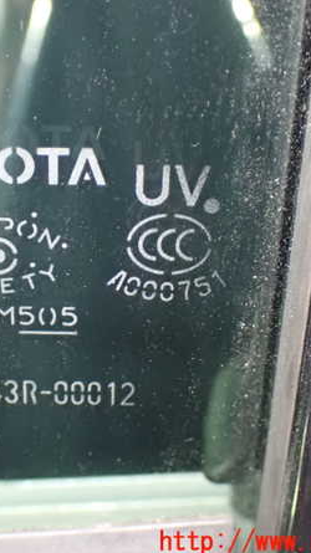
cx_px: 67
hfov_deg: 17.3
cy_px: 278
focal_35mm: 69
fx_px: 1013
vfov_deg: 30.6
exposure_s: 1/30
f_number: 3.1
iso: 1600
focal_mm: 8.4
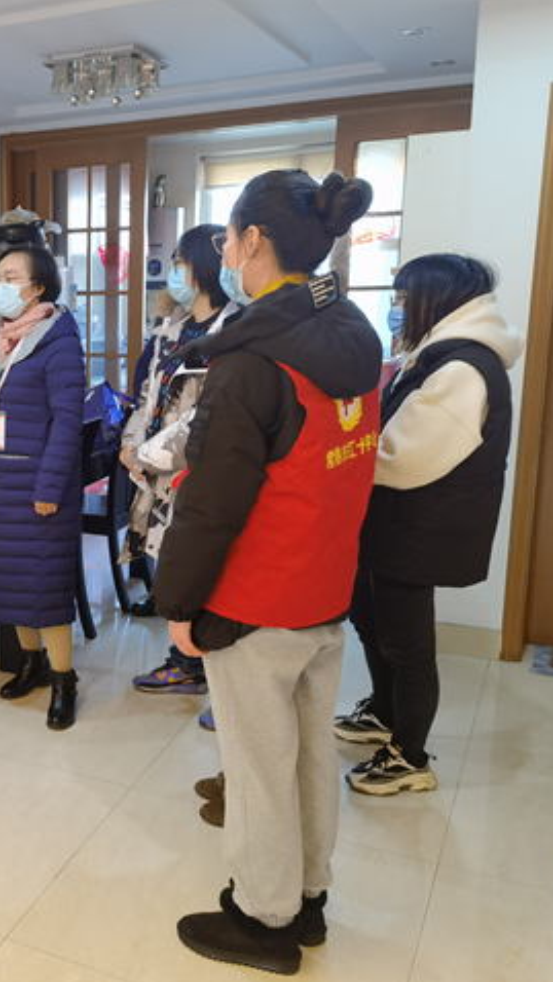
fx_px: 1042
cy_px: 494
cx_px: -43
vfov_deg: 50.5
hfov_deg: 27.4
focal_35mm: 40
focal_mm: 6.67
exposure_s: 1/50
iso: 250
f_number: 1.9
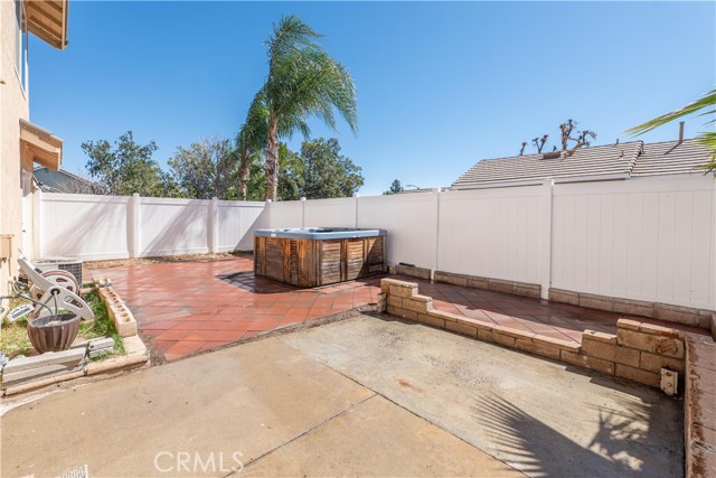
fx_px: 298
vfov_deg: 77.4
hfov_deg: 100.4
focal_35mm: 15
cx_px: 358
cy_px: 239
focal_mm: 15
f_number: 9
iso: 100
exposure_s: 1/125
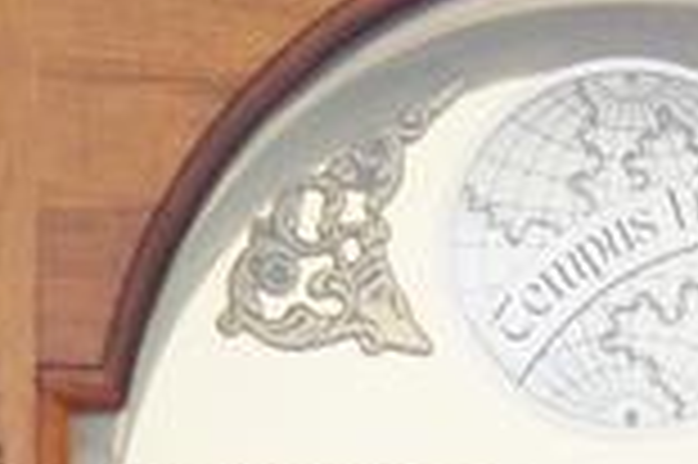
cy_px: 770
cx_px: 657
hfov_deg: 6.2
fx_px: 6411
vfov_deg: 4.1
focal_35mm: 331
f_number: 4.8
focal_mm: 38
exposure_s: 1/50
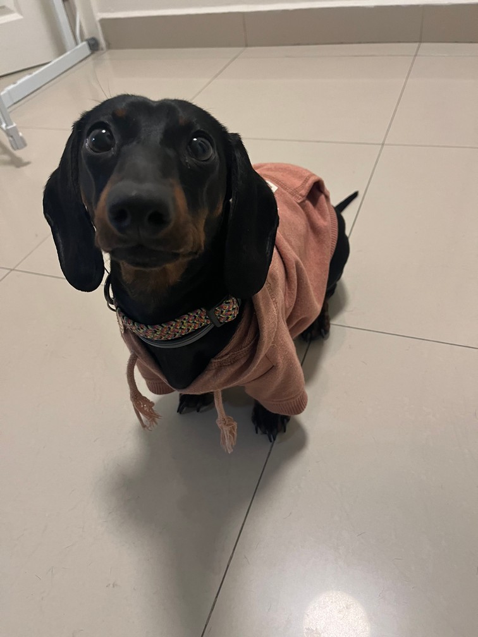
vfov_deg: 67.3
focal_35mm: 26
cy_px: 318
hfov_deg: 53.1
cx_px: 239
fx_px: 479
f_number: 1.6
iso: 320
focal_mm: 5.1
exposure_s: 1/60
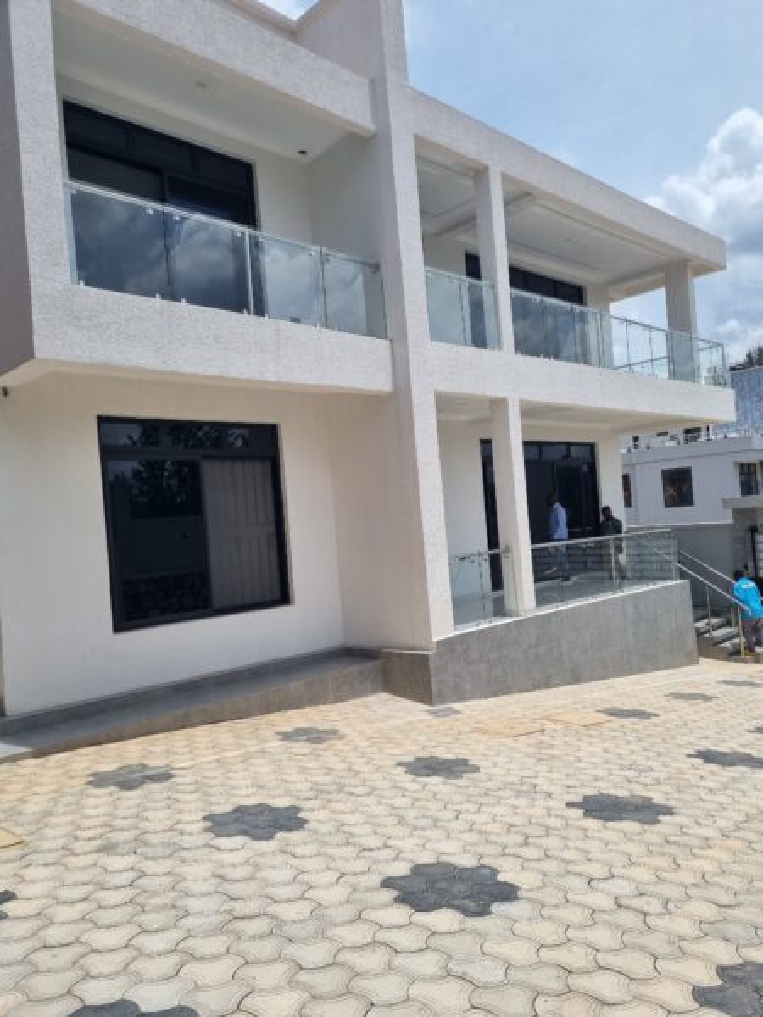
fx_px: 764
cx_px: 382
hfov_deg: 53.1
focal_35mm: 26
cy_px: 508
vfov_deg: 67.3
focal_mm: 5.4
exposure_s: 1/3896
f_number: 1.8
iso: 50
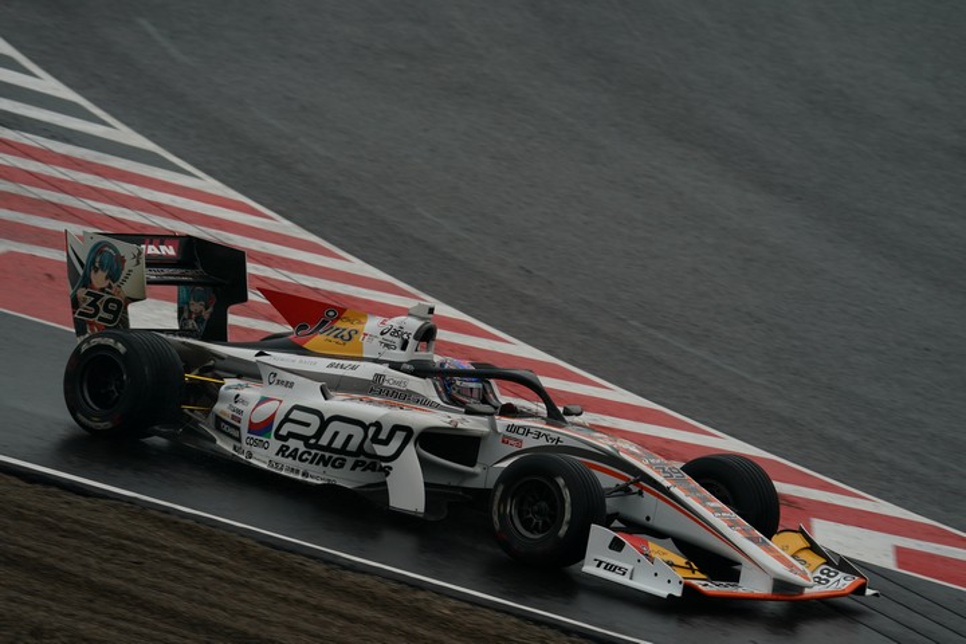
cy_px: 322
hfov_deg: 5.8
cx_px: 483
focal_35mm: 353
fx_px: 9471
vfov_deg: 3.9
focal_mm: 353
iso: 320
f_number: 7.1
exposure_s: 1/320
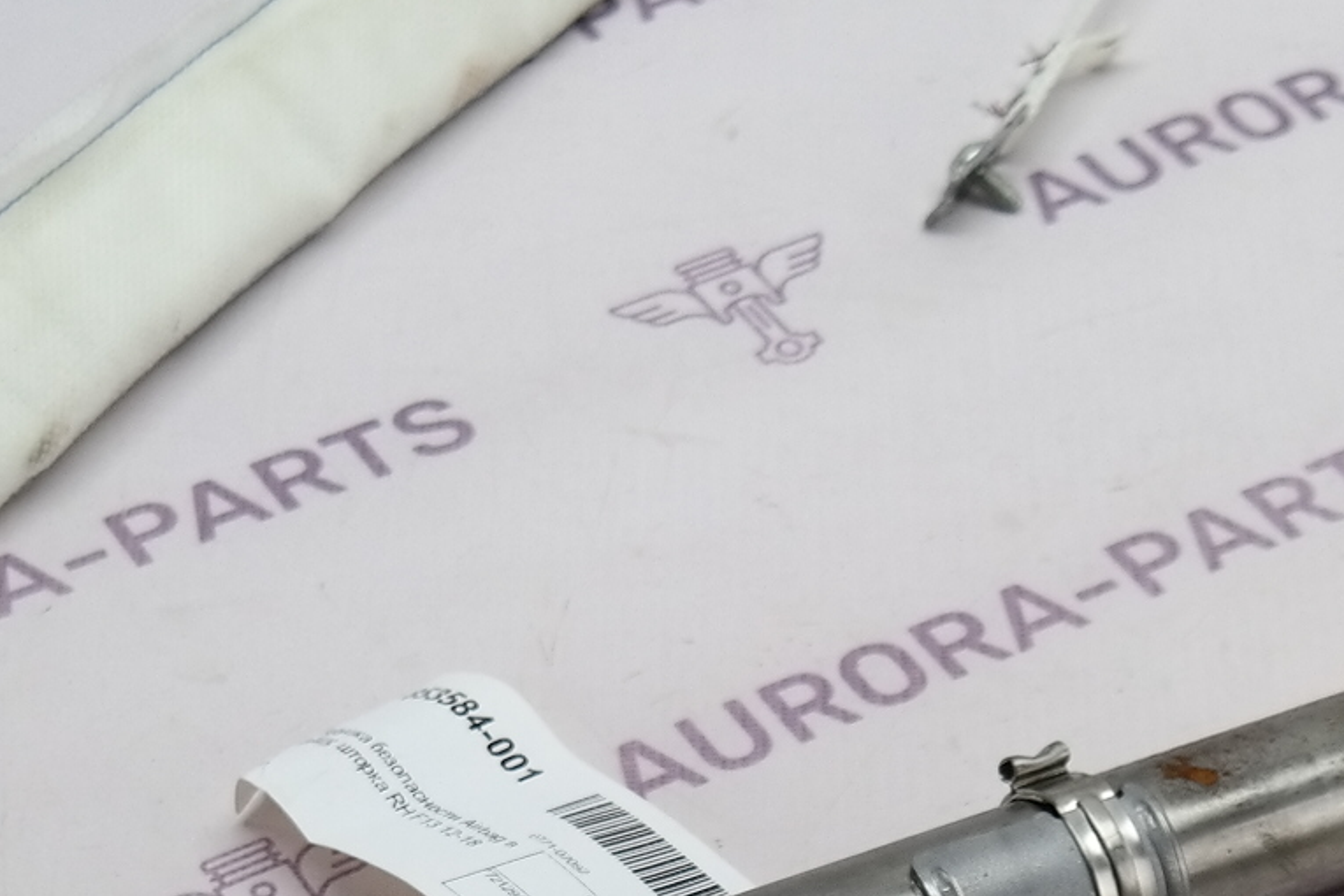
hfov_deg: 19.5
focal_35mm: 105
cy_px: 984
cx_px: 664
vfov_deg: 12.8
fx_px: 3920
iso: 100
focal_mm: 18
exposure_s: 1/80
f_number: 3.5
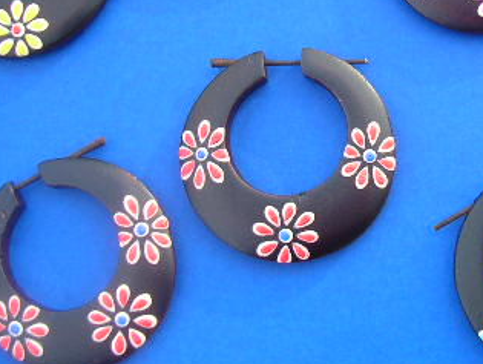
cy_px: 54
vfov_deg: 20.4
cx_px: 425
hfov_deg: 26.5
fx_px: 992
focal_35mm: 71
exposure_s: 1/120
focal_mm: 5.8
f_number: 2.8
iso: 50
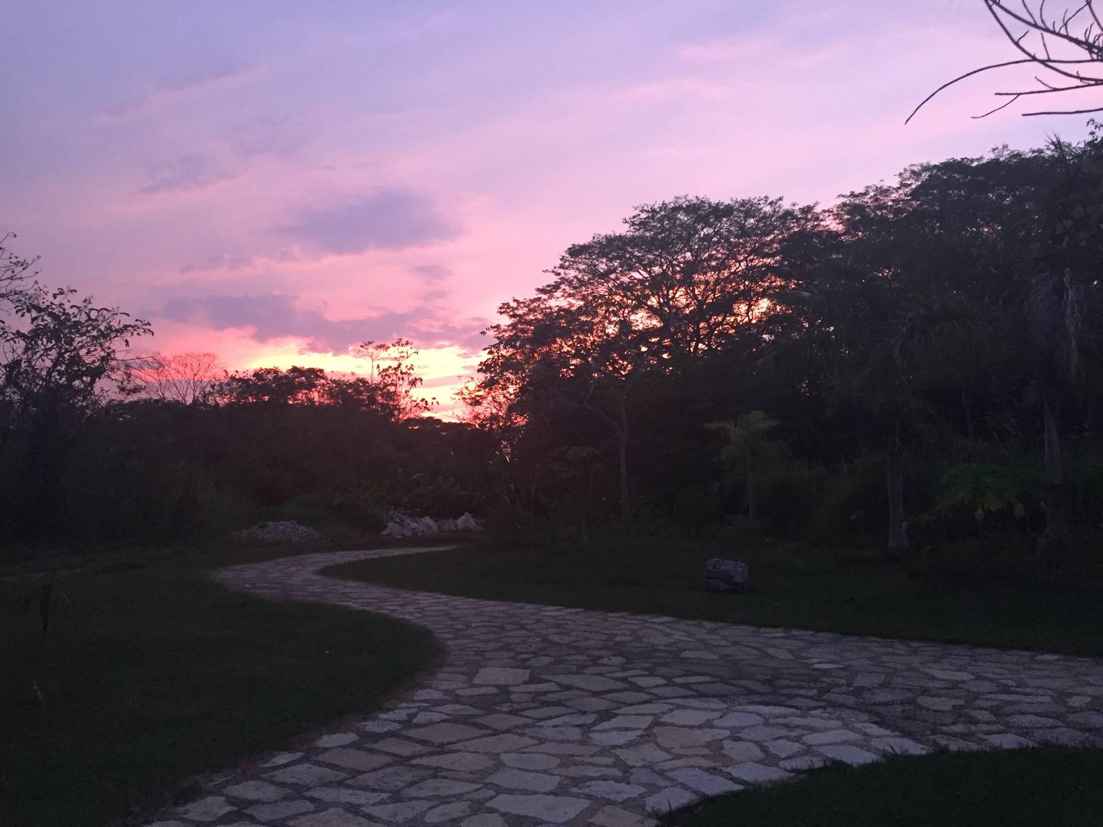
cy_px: 414
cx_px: 552
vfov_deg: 48.2
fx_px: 924
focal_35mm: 29
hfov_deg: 61.7
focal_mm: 4.15
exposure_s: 1/30
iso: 250
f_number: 2.2
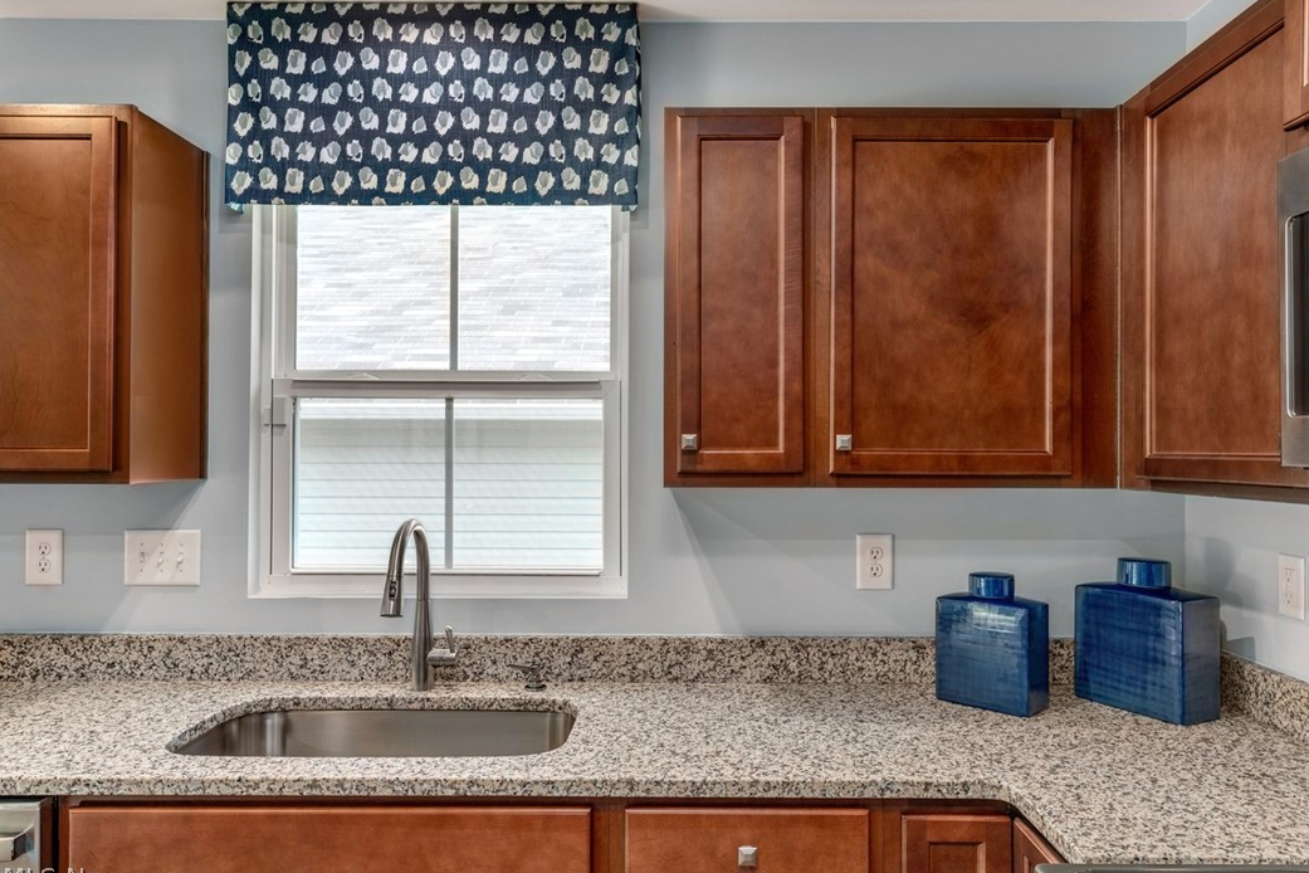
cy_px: 443
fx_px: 909
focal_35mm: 25
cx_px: 678
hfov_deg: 71.5
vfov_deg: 51.3
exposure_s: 1/20
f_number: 7.1
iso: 400
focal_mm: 24
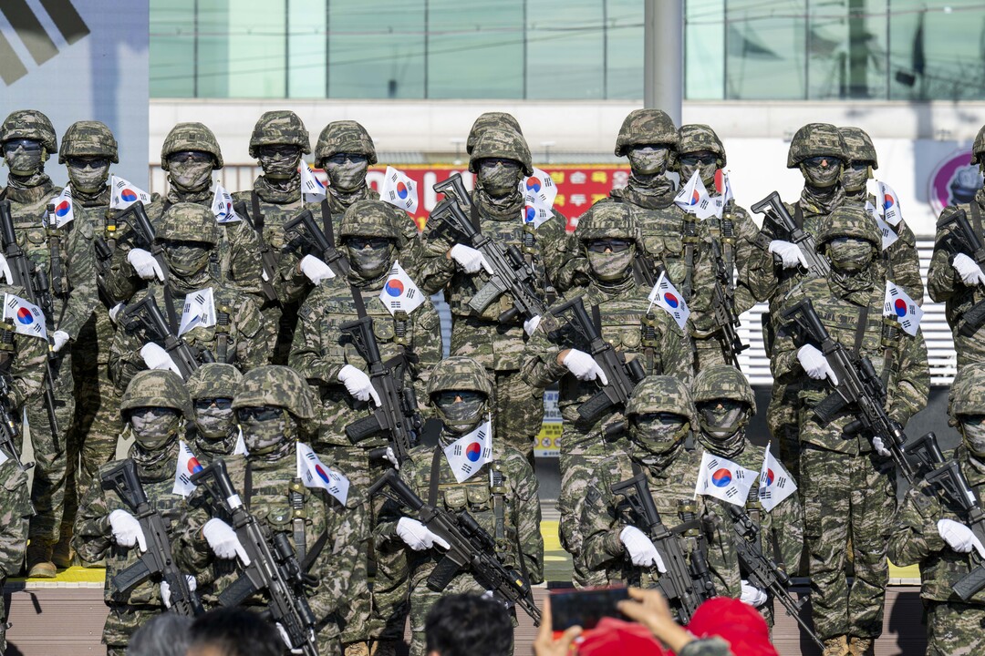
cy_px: 328
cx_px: 492
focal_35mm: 200
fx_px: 5472
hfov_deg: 10.3
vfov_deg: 6.9
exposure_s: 1/250
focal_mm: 200
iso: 72
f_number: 8
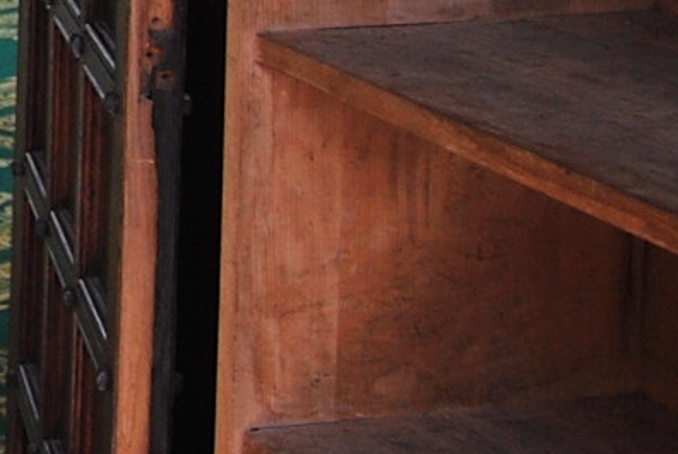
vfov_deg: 9.8
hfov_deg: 13.4
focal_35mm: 132
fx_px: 2489
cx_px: -666
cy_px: -387
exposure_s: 1/125
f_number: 5.6
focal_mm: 18
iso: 140
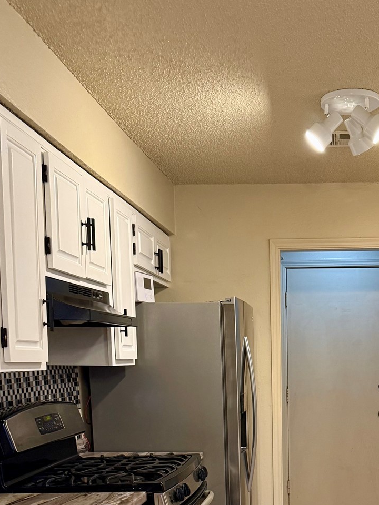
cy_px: 452
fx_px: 701
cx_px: 313
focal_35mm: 48
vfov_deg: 37.2
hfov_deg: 29.5
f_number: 1.78
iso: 320
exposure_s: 1/60
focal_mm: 6.76
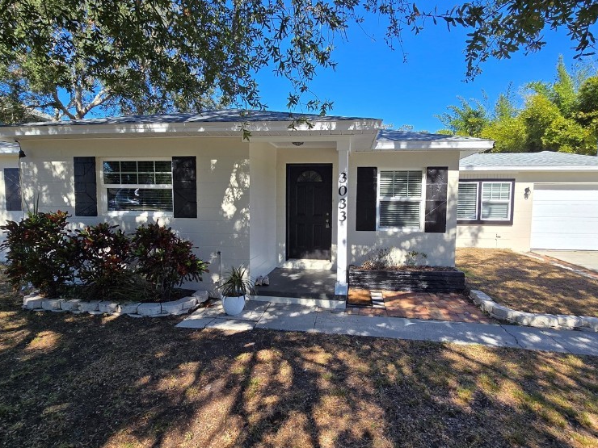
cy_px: 220
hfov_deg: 87.7
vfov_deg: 71.6
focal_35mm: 18
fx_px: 311
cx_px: 306
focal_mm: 2.2
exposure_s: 1/1437
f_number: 2.2
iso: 50
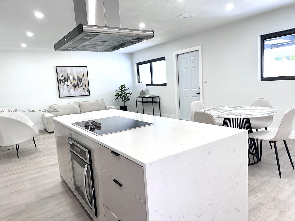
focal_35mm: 24
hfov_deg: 71.6
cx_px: 148
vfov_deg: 56.8
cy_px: 110
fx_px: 205
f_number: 1.78
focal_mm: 6.86
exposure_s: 1/120
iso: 80
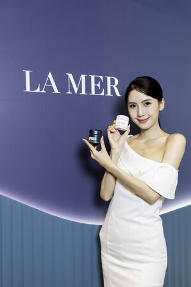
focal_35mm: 42
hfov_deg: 31.9
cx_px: 96
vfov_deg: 46.4
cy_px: 144
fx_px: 334
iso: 1000
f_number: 2.8
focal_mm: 42
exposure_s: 1/200
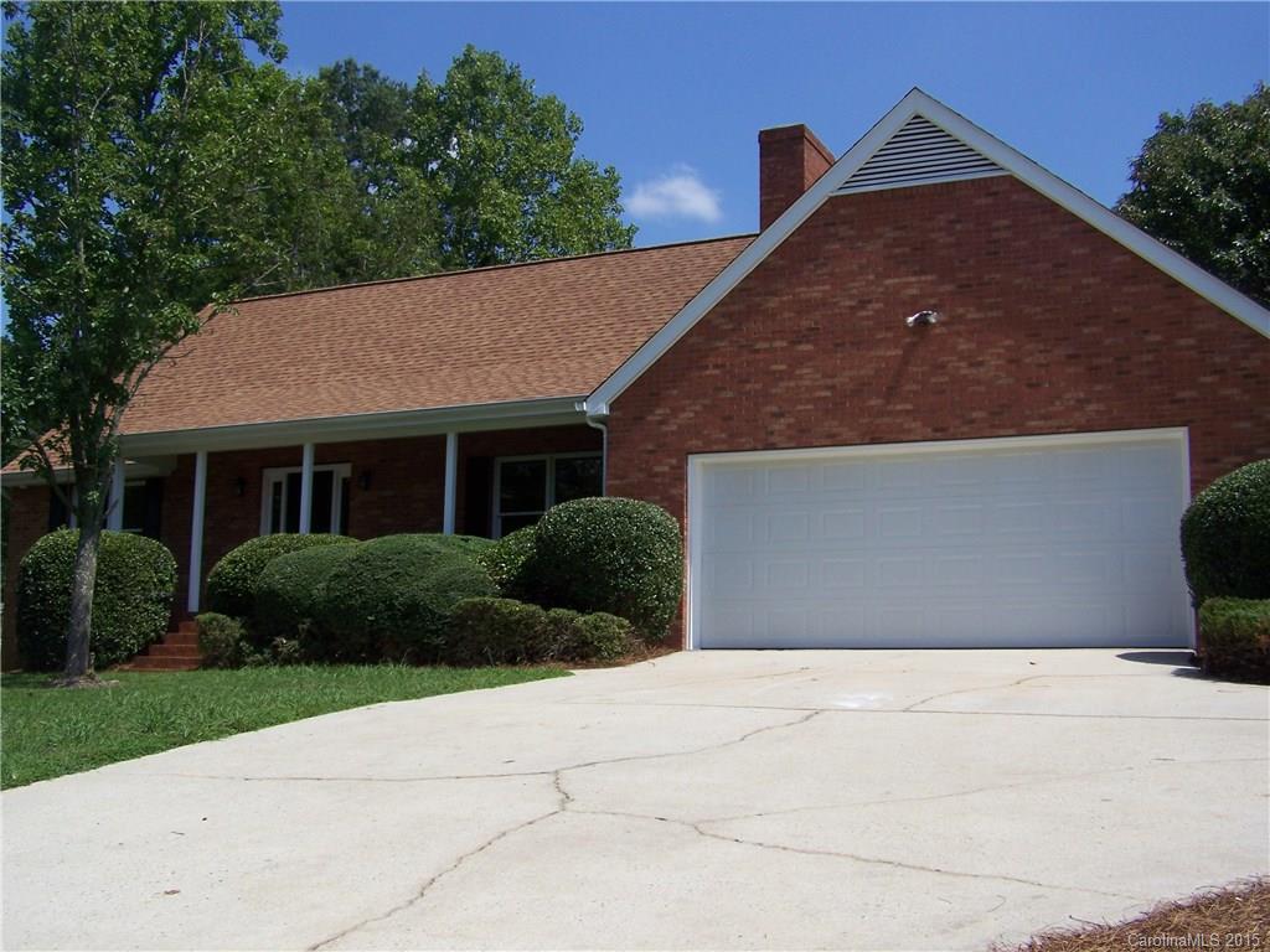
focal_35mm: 38
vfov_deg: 37.7
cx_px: 635
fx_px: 1394
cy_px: 476
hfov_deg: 49.0
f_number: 4
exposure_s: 1/640
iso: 64
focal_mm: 6.3
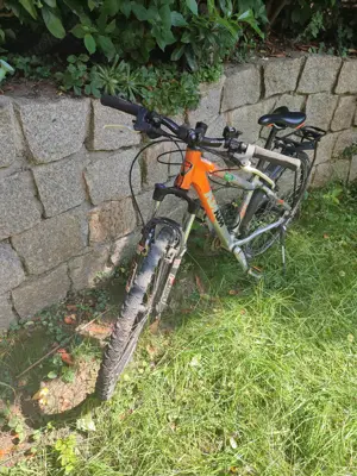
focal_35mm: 24
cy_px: 238
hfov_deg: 56.8
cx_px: 178
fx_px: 330
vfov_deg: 71.6
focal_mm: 5.89
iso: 50
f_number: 1.89
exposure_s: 1/208
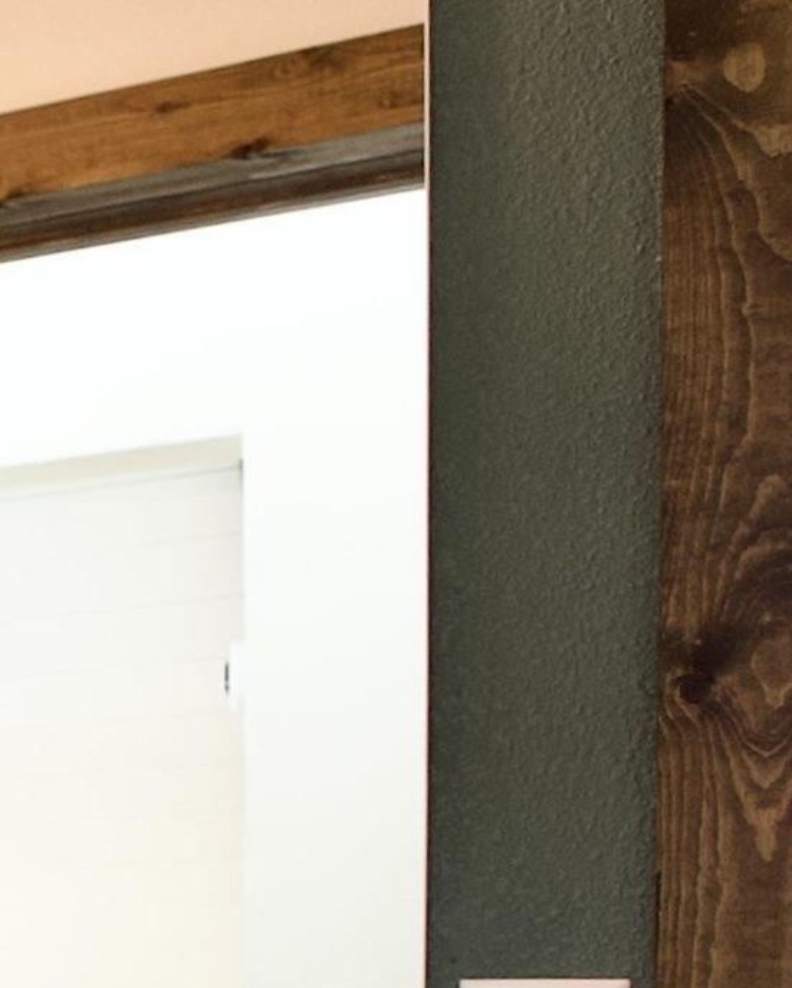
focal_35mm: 67
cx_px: -1345
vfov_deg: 26.1
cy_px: 1088
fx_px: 1962
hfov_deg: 13.0
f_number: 4
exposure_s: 1/60
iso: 320
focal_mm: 11
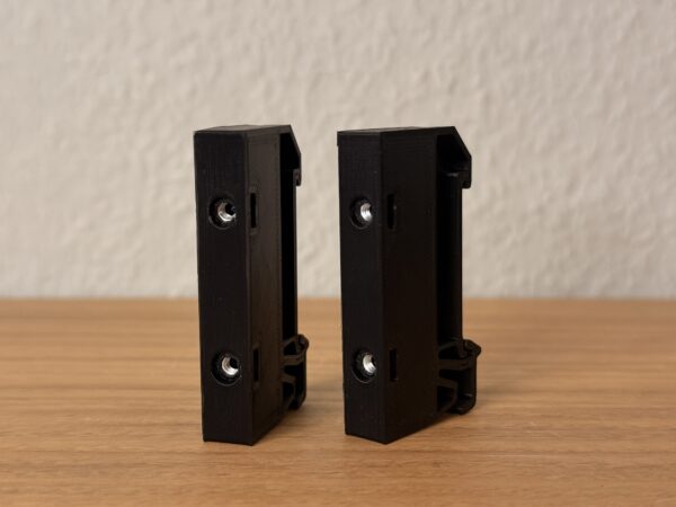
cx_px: 338
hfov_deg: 39.7
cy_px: 254
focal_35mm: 48
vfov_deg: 30.3
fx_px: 937
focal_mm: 6.76
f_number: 1.78
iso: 200
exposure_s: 1/50
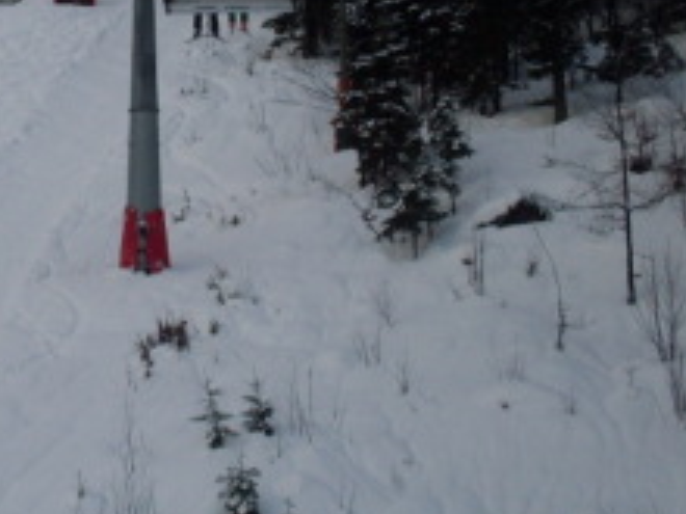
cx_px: -22
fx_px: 1645
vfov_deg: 17.6
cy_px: 72
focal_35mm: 83
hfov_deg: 22.5
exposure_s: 1/125
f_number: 8.4
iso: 80
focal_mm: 6.3
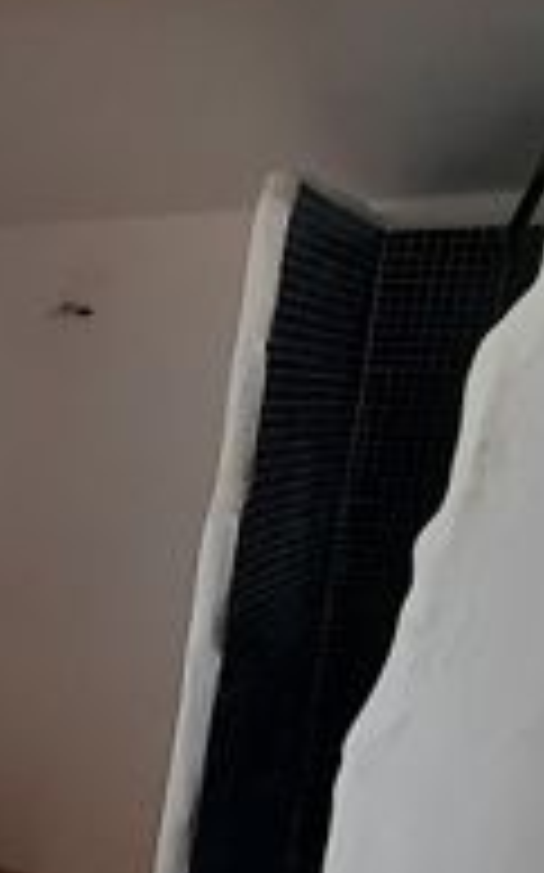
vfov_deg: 38.8
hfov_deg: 20.3
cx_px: -371
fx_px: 1188
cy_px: 693
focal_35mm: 50
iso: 80
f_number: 2.2
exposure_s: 1/50
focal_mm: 1.74
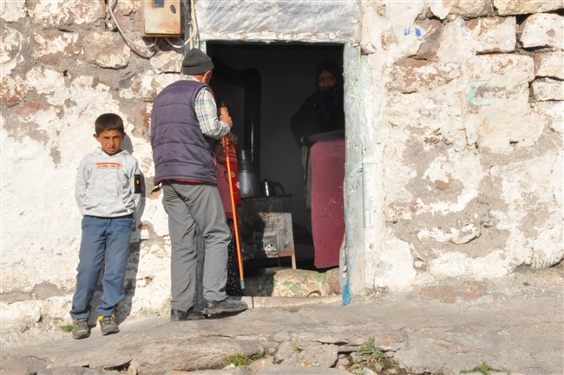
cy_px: 188
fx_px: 1549
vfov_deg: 13.8
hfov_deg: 20.6
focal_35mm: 99
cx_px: 282
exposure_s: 1/200
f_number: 36
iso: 1600
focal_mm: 66
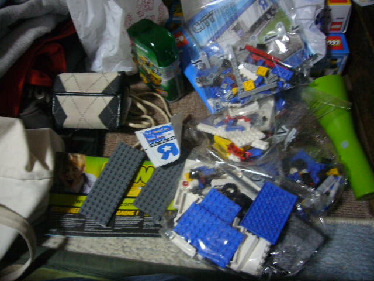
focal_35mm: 28
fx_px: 303
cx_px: 187
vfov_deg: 49.7
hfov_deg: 63.4
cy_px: 140
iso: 200
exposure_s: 1/8
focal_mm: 4.6
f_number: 2.8
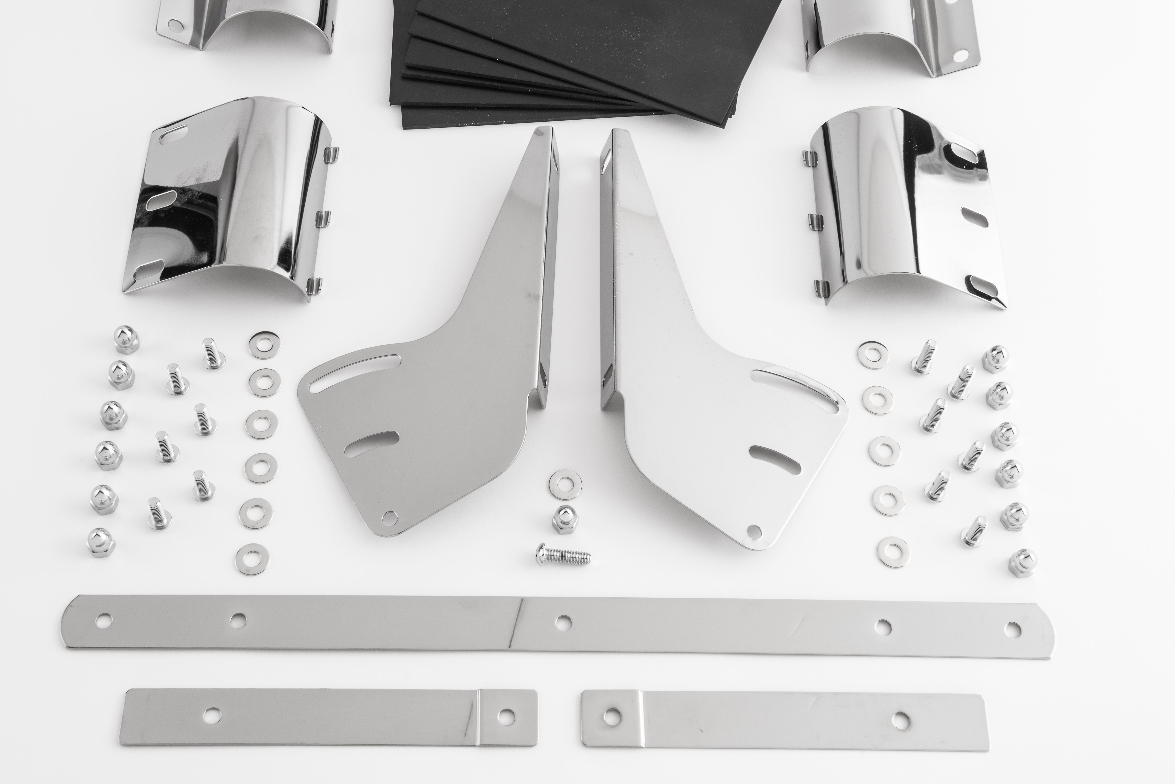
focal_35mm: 54
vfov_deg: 25.0
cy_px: 319
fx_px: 1763
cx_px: 558
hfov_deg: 36.9
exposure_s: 1/160
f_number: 18
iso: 125
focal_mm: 42
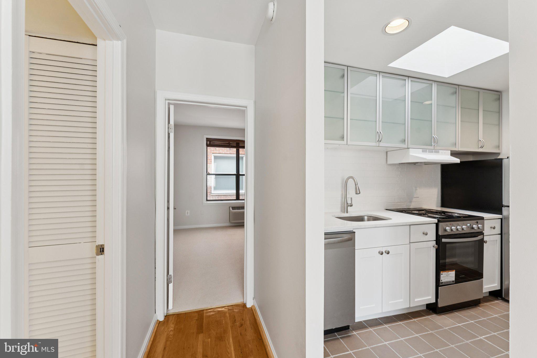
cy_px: 179
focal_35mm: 14
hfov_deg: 104.3
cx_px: 268
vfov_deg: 81.2
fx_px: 209
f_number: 8
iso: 200
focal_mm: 14
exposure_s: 1/8
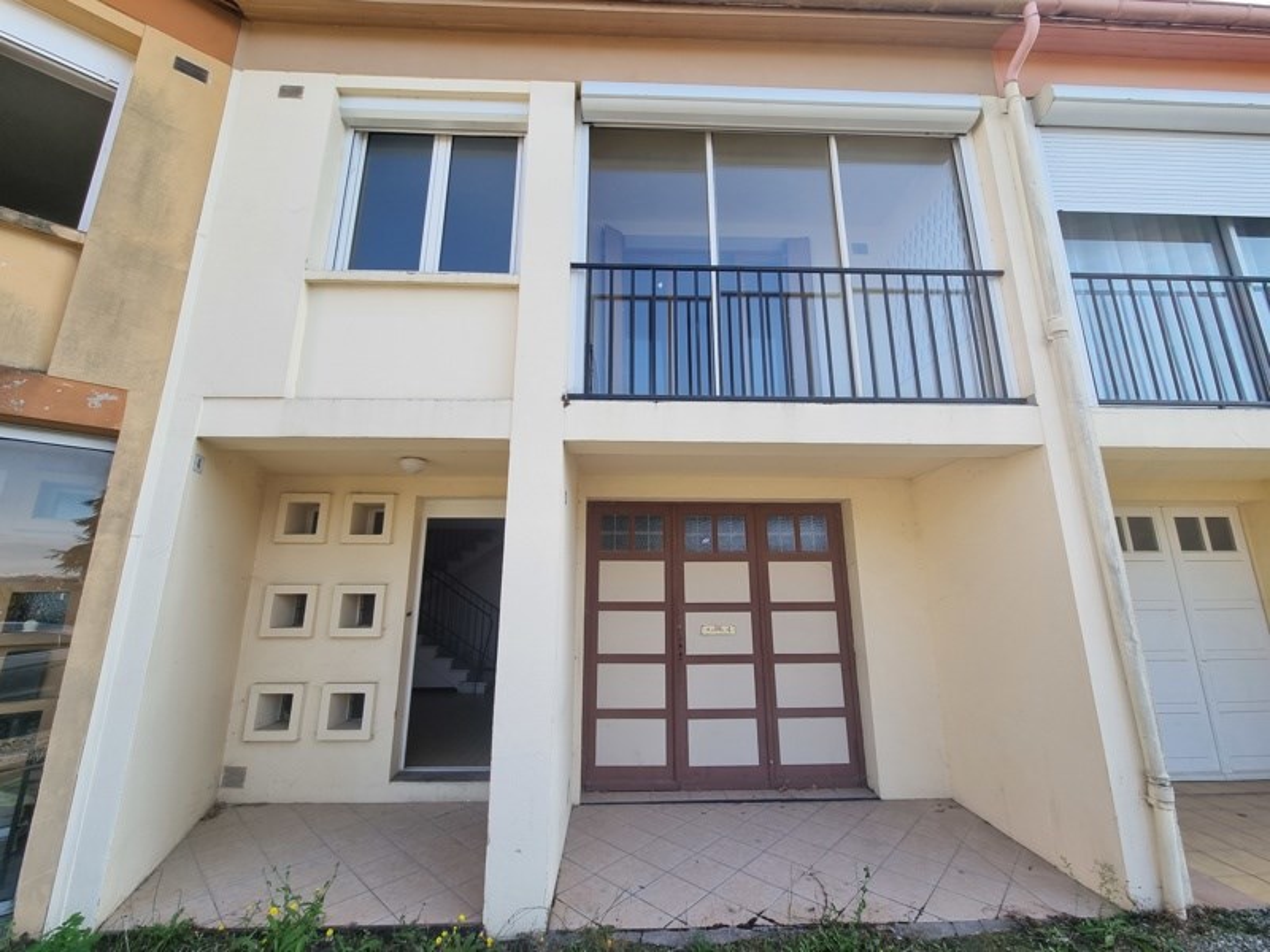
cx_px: 635
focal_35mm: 13
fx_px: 477
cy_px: 476
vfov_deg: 89.9
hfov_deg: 106.2
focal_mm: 2.2
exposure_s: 1/417
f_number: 2.2
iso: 50
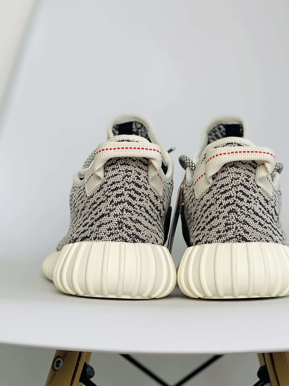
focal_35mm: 87
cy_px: 151
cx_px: 181
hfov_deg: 16.9
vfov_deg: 22.5
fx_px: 969
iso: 20
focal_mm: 6
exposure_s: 1/149
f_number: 2
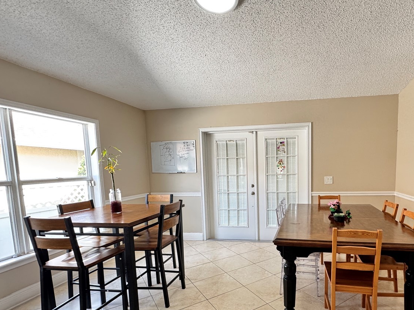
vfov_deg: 65.1
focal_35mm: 20
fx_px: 239
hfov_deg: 79.9
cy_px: 192
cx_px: 264
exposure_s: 1/99
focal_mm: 2.22
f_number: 2.2
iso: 250
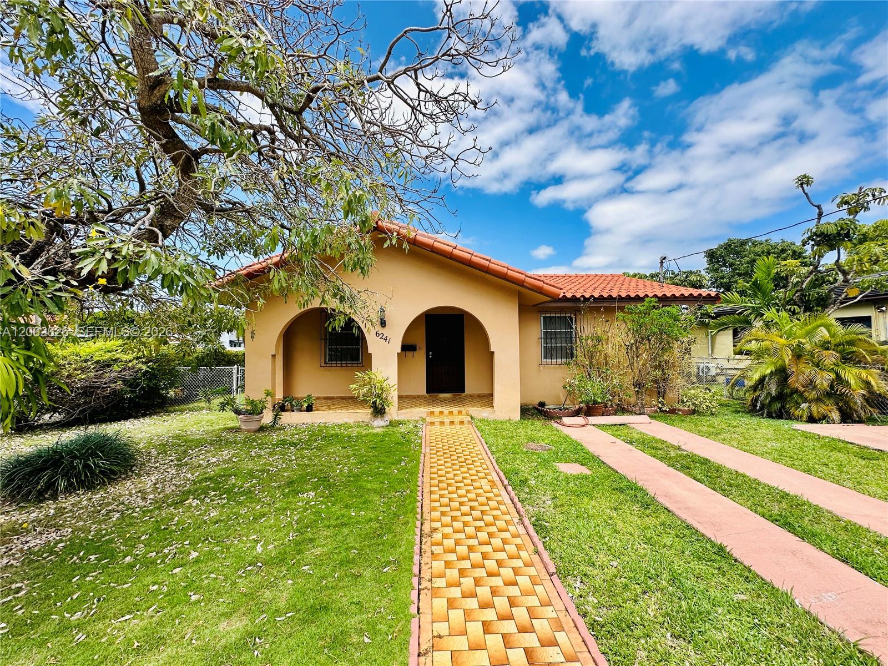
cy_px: 333
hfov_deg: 102.1
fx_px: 359
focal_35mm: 14
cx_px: 444
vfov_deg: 85.7
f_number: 2.2
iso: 40
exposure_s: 1/1195
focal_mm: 2.22
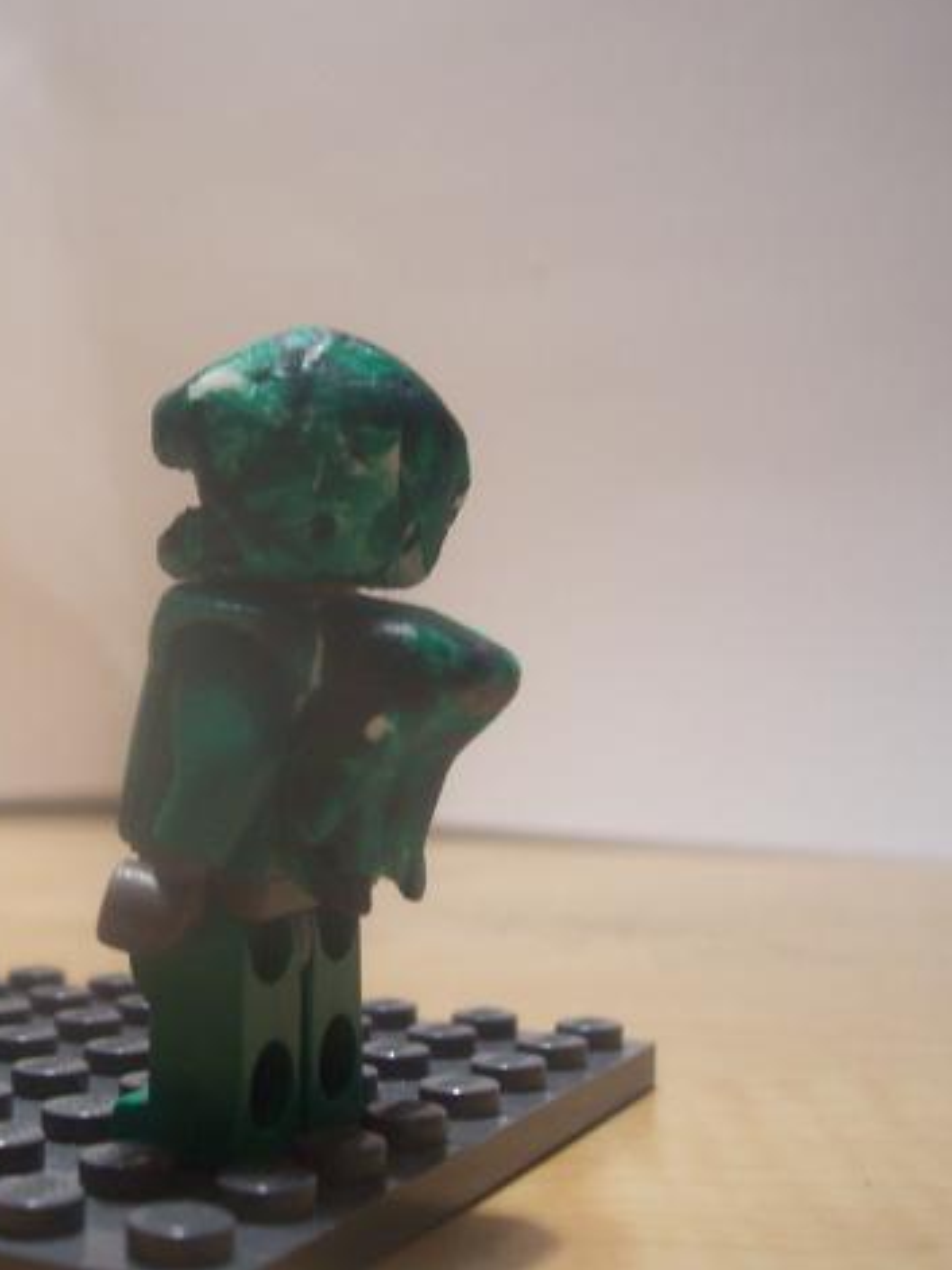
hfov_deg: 28.6
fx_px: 1834
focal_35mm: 50
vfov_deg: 38.2
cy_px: 678
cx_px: 210
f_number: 2.7
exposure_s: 1/38
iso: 80
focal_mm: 5.6
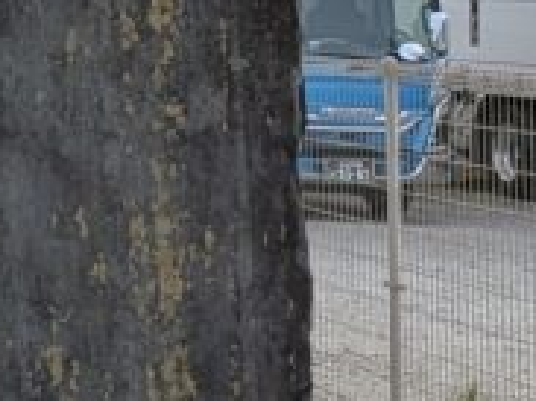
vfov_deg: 8.6
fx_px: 2600
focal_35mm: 168
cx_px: -1125
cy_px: -193
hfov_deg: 9.2
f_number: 1.7
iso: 29
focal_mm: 4.53
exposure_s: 1/1277
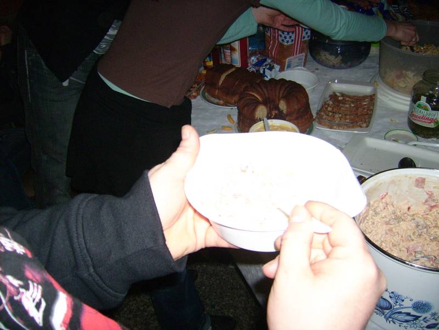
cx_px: 220
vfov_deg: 40.7
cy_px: 165
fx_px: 444
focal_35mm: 35
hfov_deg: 52.6
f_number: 2.8
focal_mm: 5.95
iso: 100
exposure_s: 1/60
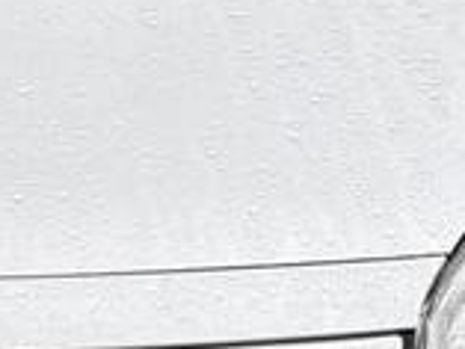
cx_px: -9
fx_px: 1990
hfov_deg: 13.1
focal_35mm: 148
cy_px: 290
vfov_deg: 10.0
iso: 40
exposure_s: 1/236
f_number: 1.6
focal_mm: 5.96
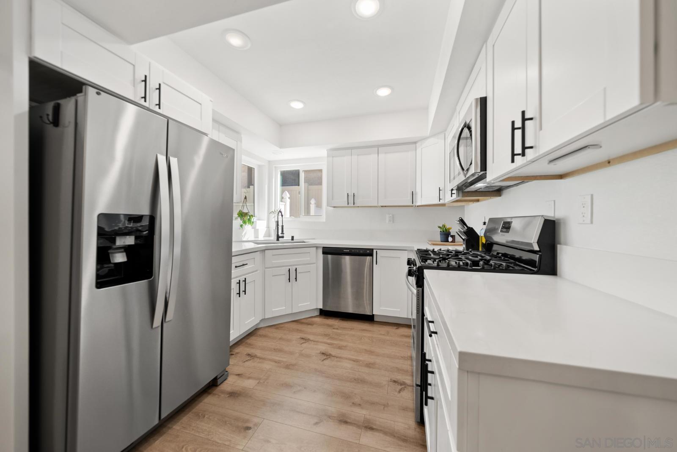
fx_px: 226
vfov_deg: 90.1
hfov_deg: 112.6
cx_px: 338
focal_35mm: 12
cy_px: 226
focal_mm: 12
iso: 250
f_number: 6.3
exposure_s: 1/6
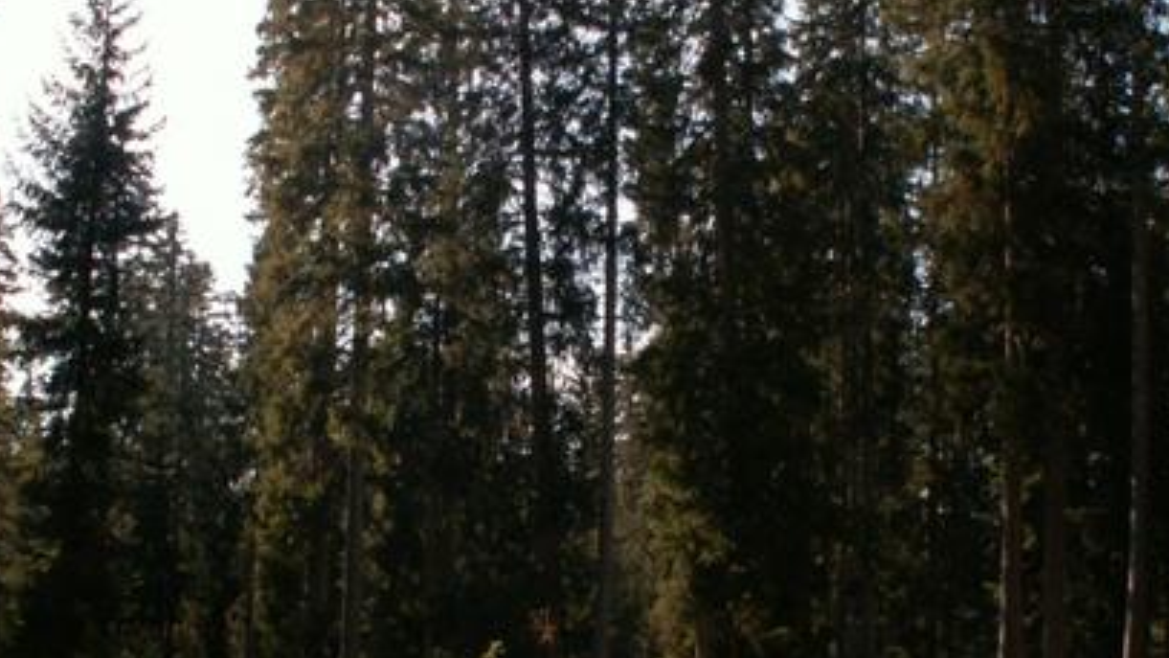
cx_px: 511
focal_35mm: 60
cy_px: 345
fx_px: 1860
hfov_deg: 34.8
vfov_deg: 20.1
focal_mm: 5.86
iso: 50
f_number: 5
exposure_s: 1/125
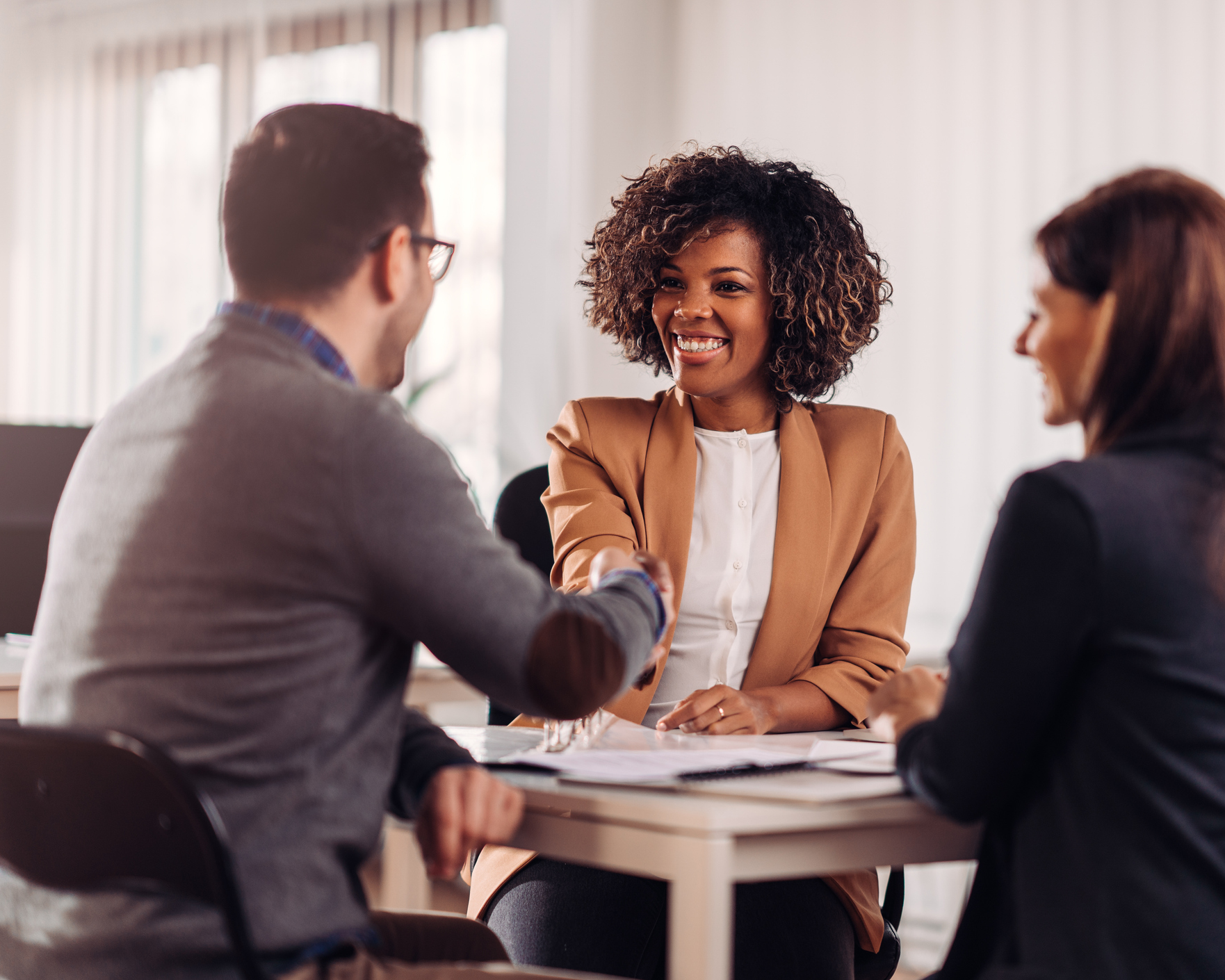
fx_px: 3481
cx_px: 712
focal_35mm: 96
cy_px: 491
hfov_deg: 19.9
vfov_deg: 16.0
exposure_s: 1/640
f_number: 1.4
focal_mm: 85
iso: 100
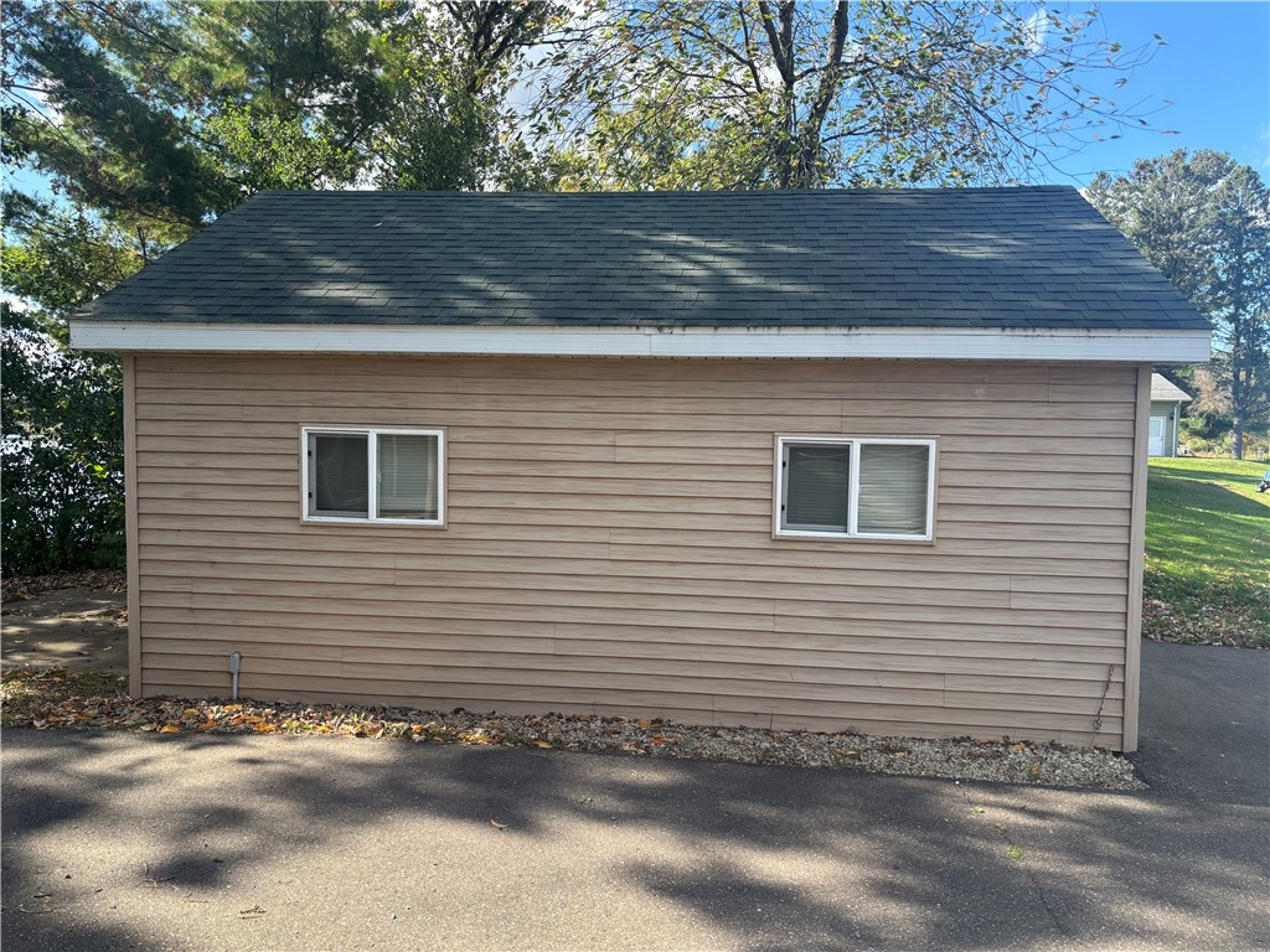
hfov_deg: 67.3
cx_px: 635
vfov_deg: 53.1
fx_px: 954
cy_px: 476
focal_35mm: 26
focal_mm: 5.96
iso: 50
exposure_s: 1/675
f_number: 1.6
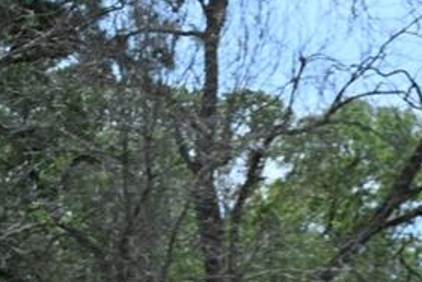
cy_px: 767
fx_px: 3342
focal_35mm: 285
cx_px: -1017
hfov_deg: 6.4
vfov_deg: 4.7
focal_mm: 26
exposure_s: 1/250
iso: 100
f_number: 8
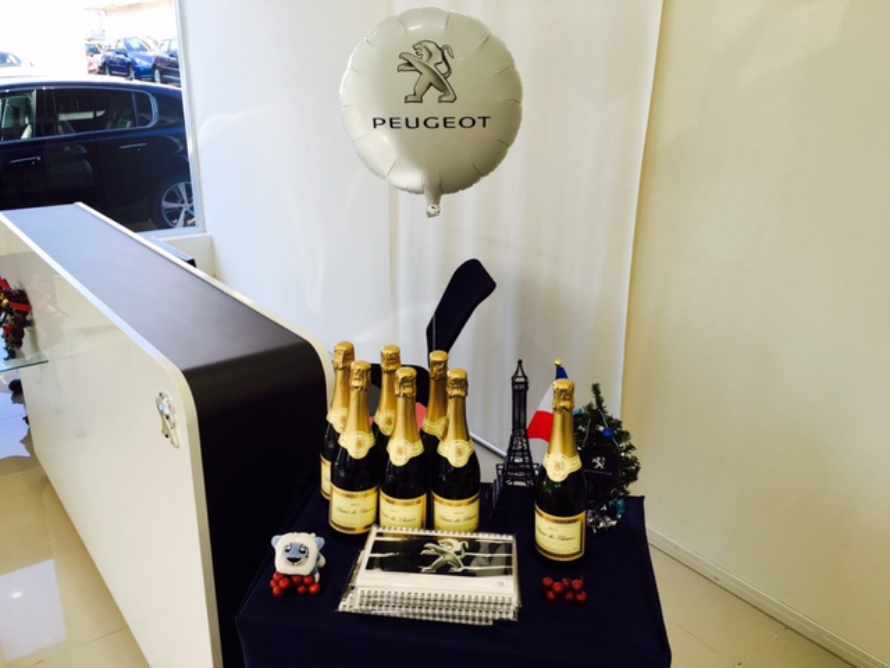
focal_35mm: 29
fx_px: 746
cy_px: 334
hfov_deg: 61.7
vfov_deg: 48.2
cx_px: 445
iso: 32
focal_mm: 4.15
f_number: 2.2
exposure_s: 1/120
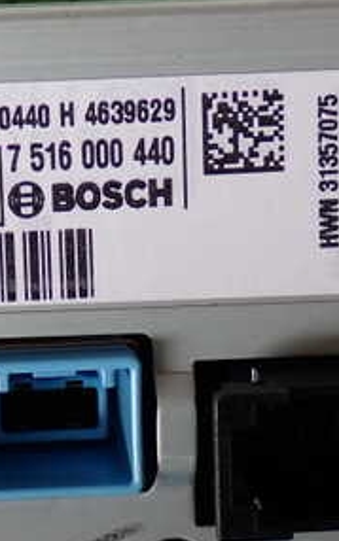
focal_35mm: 111
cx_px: -47
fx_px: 1639
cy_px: 216
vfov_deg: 18.7
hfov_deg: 11.6
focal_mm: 9.01
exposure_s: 1/60
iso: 200
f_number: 3.2
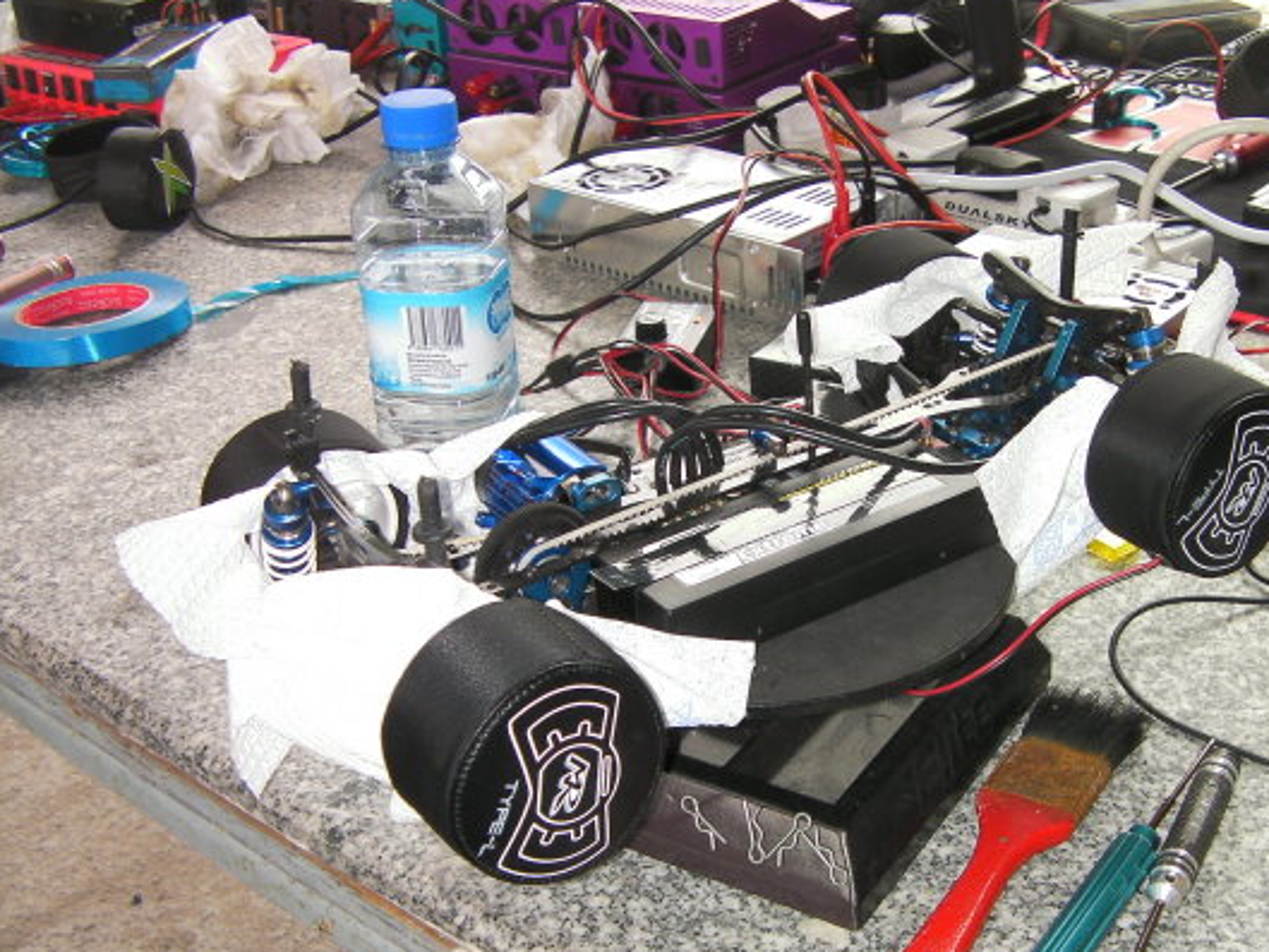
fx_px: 1687
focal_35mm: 46
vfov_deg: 31.5
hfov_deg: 41.0
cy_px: 544
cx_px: 763
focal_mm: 6.8
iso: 50
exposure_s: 1/33.7
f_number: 3.5
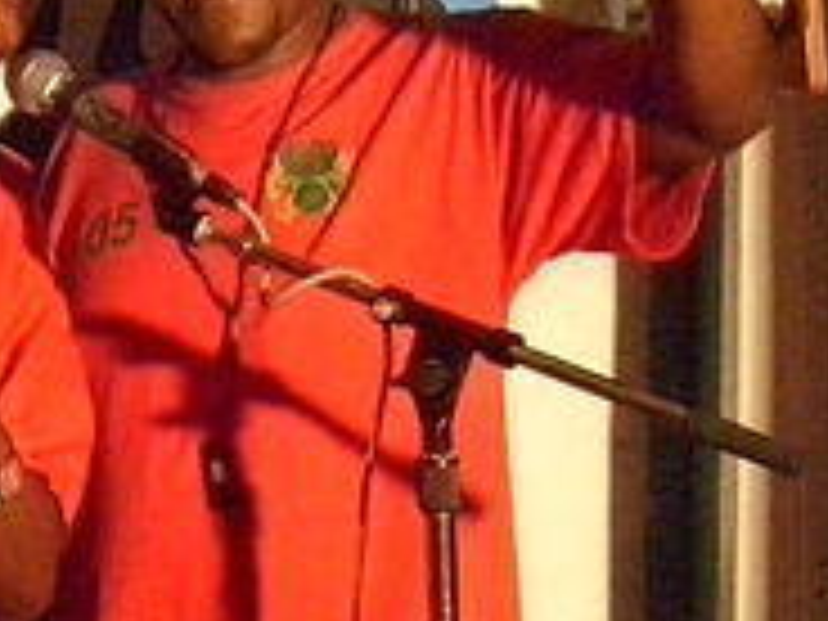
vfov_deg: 11.9
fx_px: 2990
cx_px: -126
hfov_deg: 15.3
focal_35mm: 125
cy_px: 274
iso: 1250
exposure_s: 1/60
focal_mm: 6
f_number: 2.7
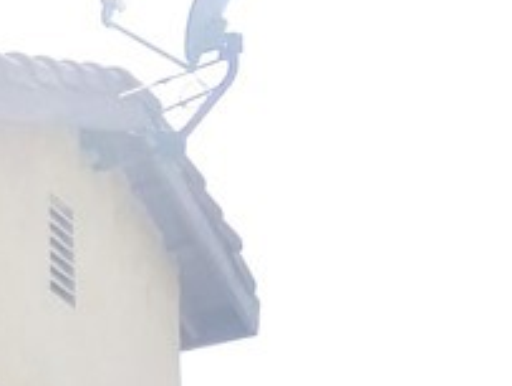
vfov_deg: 9.4
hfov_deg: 11.2
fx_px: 2163
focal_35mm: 146
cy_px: 840
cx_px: -742
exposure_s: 1/824
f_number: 2.2
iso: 32
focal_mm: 4.15
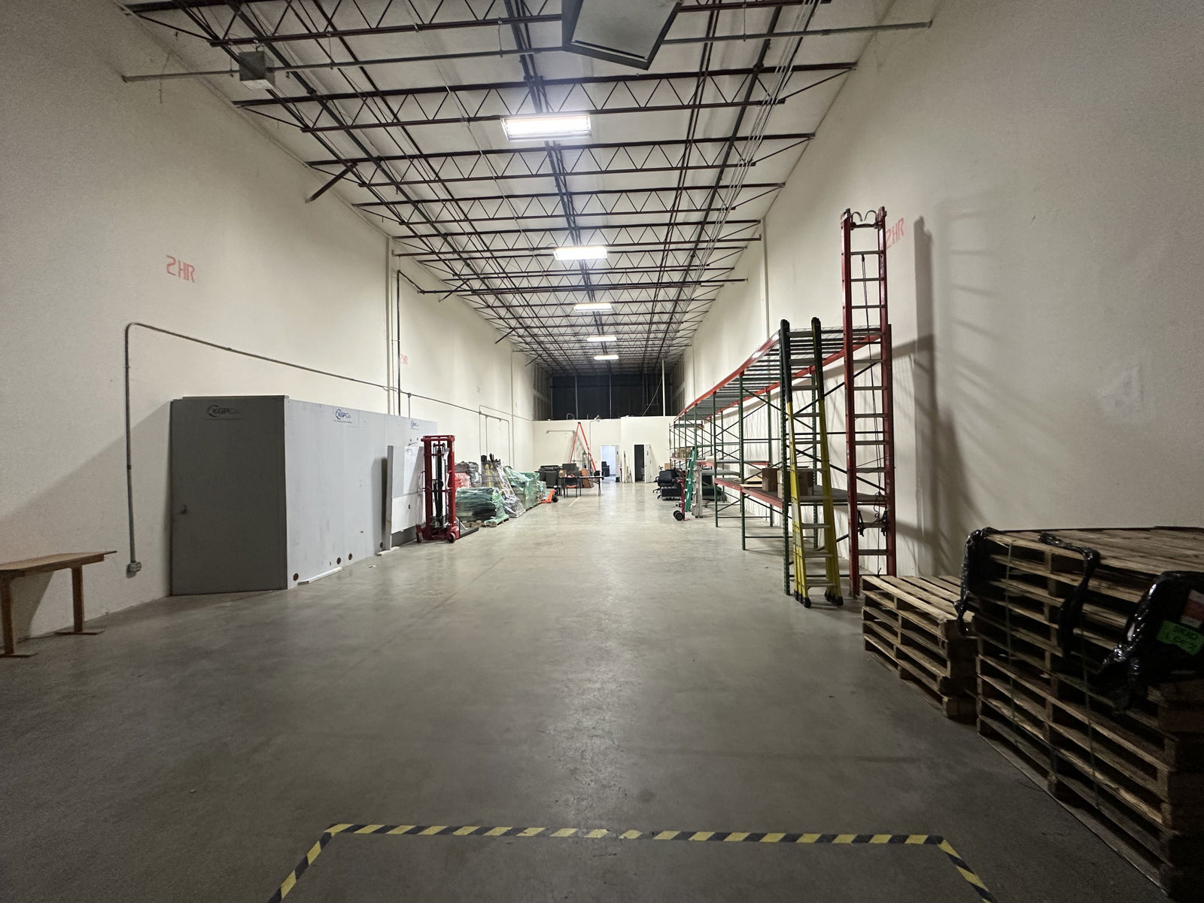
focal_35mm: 14
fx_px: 487
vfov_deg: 85.7
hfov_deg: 102.1
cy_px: 452
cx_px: 602
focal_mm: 2.22
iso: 320
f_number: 2.2
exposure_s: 1/60
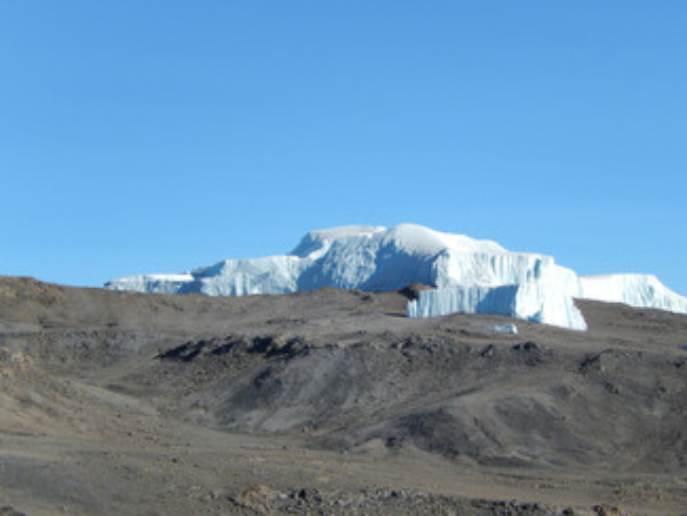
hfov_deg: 12.0
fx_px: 3276
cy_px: 290
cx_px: 419
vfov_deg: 9.0
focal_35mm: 165
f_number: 5.6
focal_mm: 24.1
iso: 125
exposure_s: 1/640
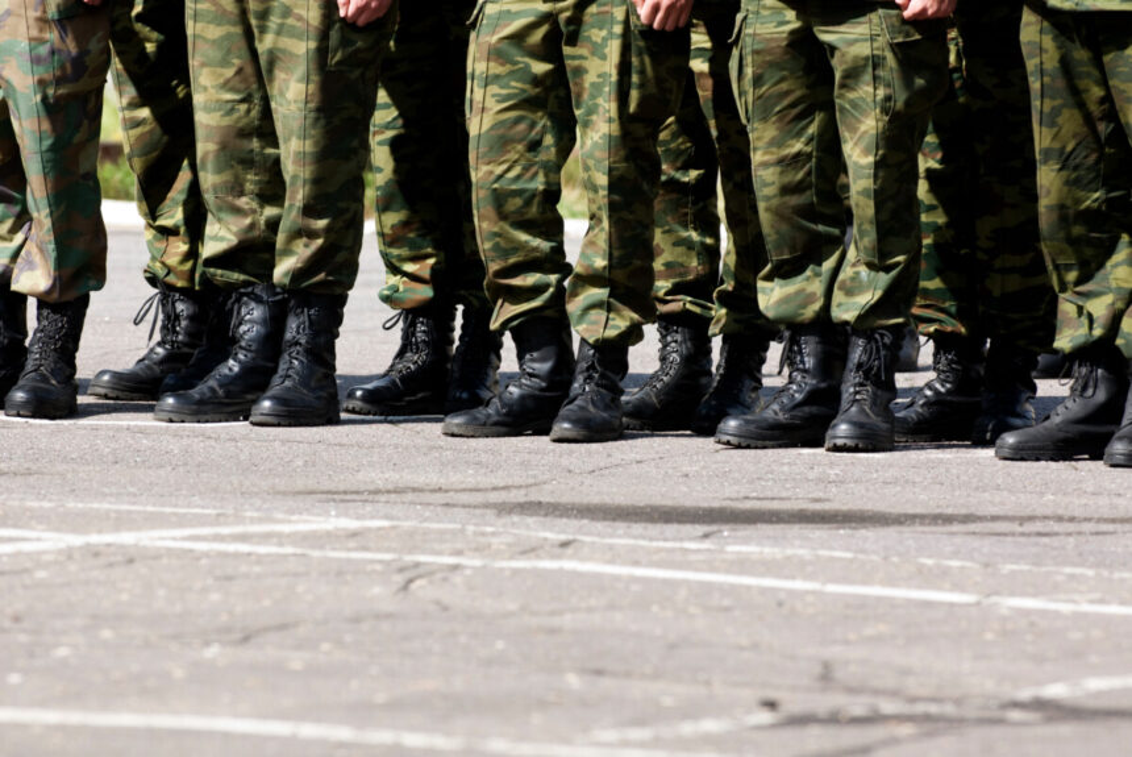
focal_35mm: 300
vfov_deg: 4.6
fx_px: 9441
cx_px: 566
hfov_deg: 6.9
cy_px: 378
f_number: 5.6
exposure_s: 1/160
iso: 100
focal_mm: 200
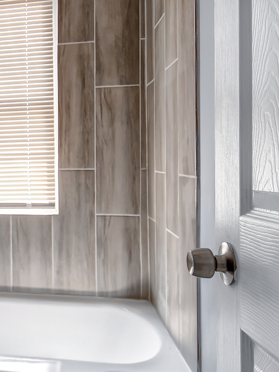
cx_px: -24
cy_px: 154
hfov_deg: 33.2
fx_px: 409
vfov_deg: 48.8
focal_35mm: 38
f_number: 3.5
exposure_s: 1/100
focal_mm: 10
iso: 200
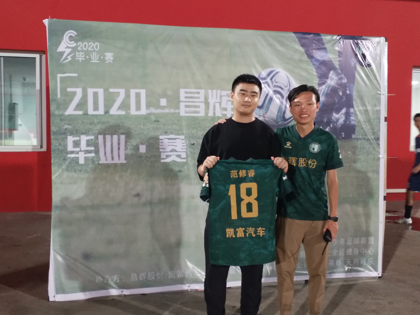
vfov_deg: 61.1
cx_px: 210
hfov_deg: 76.4
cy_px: 158
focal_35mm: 22
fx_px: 267
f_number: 2
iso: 682
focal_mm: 3.79
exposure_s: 1/33.3
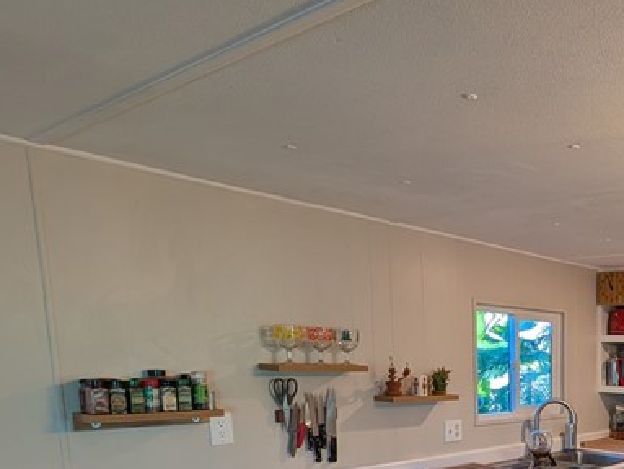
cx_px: 661
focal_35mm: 32
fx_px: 577
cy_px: 448
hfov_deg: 45.2
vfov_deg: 39.9
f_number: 1.7
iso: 96
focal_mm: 2.02
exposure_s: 1/120
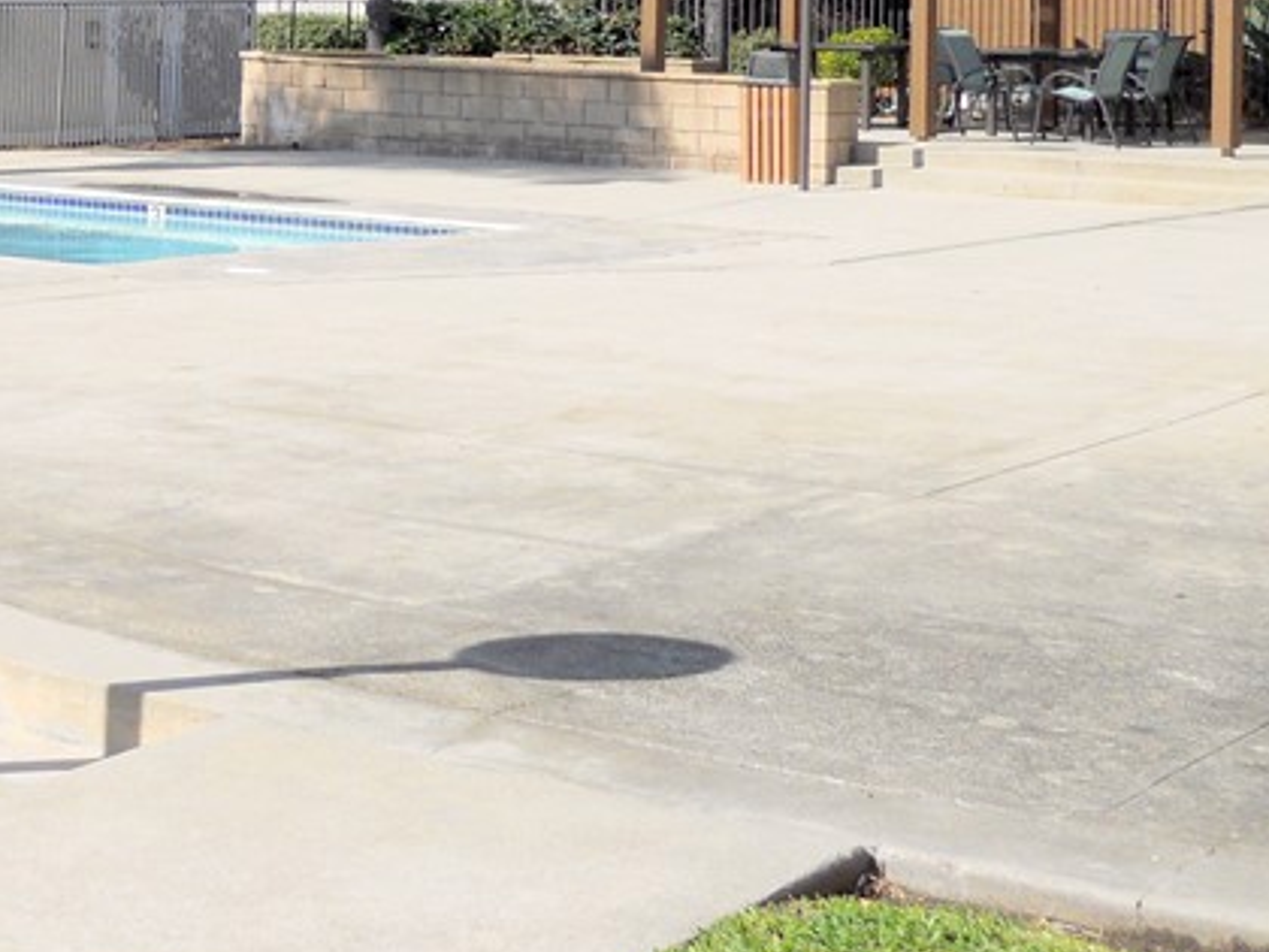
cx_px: -109
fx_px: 2859
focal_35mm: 78
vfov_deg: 18.3
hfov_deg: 23.5
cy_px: -73
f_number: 5.6
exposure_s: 1/400
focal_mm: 5.7
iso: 80
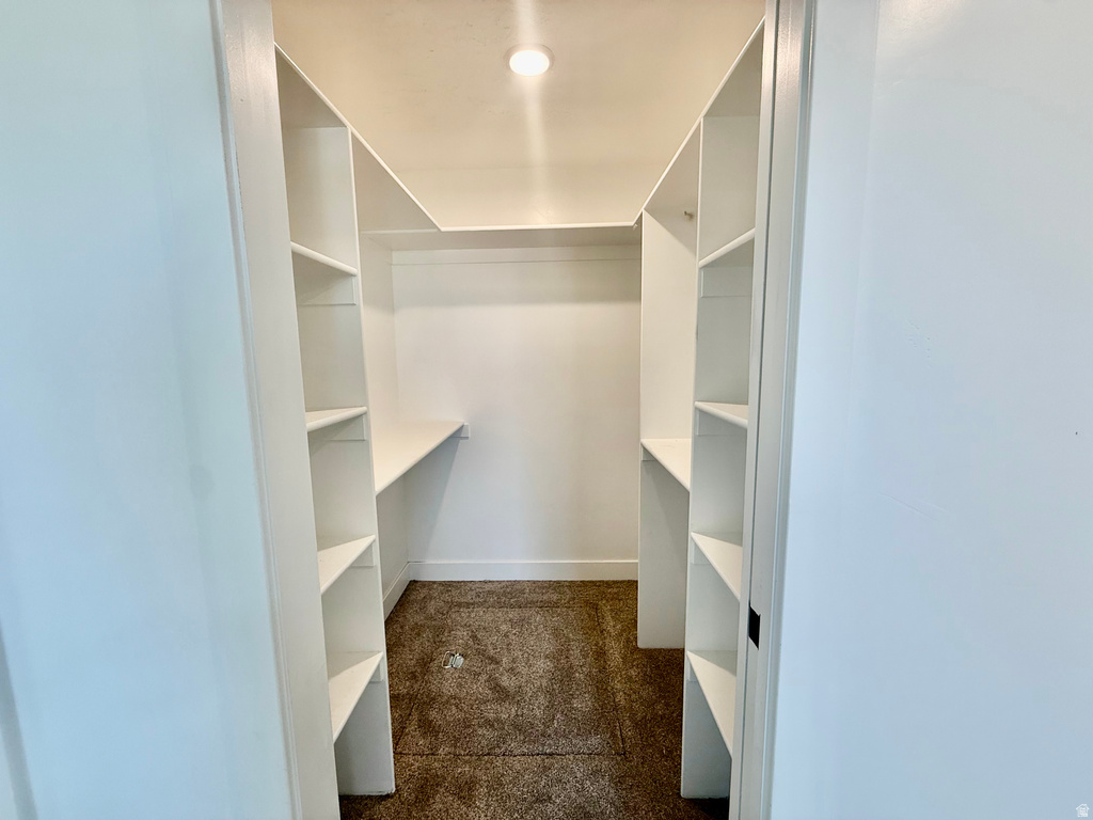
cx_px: 546
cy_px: 410
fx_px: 442
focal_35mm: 14
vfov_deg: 85.7
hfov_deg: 102.1
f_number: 2.2
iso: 125
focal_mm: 2.22
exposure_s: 1/120
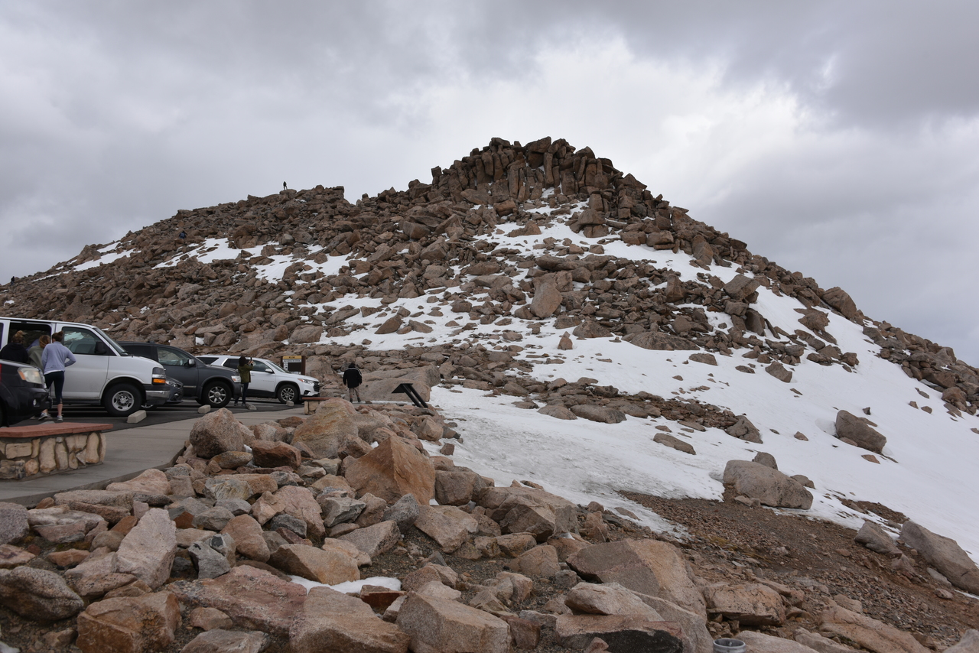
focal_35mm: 28
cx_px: 490
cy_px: 326
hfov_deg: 65.5
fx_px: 762
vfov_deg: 46.4
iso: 100
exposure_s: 1/320
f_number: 9
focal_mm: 28
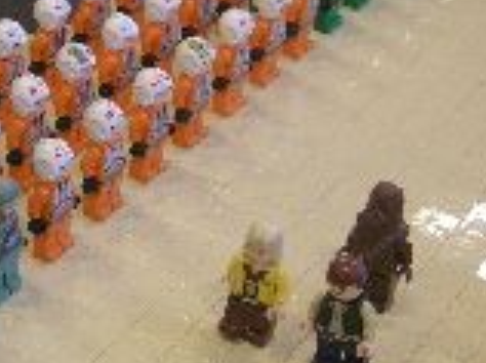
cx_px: -6
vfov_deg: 12.9
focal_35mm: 114
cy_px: 134
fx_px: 1598
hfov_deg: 16.9
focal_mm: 7.5
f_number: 2.7
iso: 400
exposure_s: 1/35.4
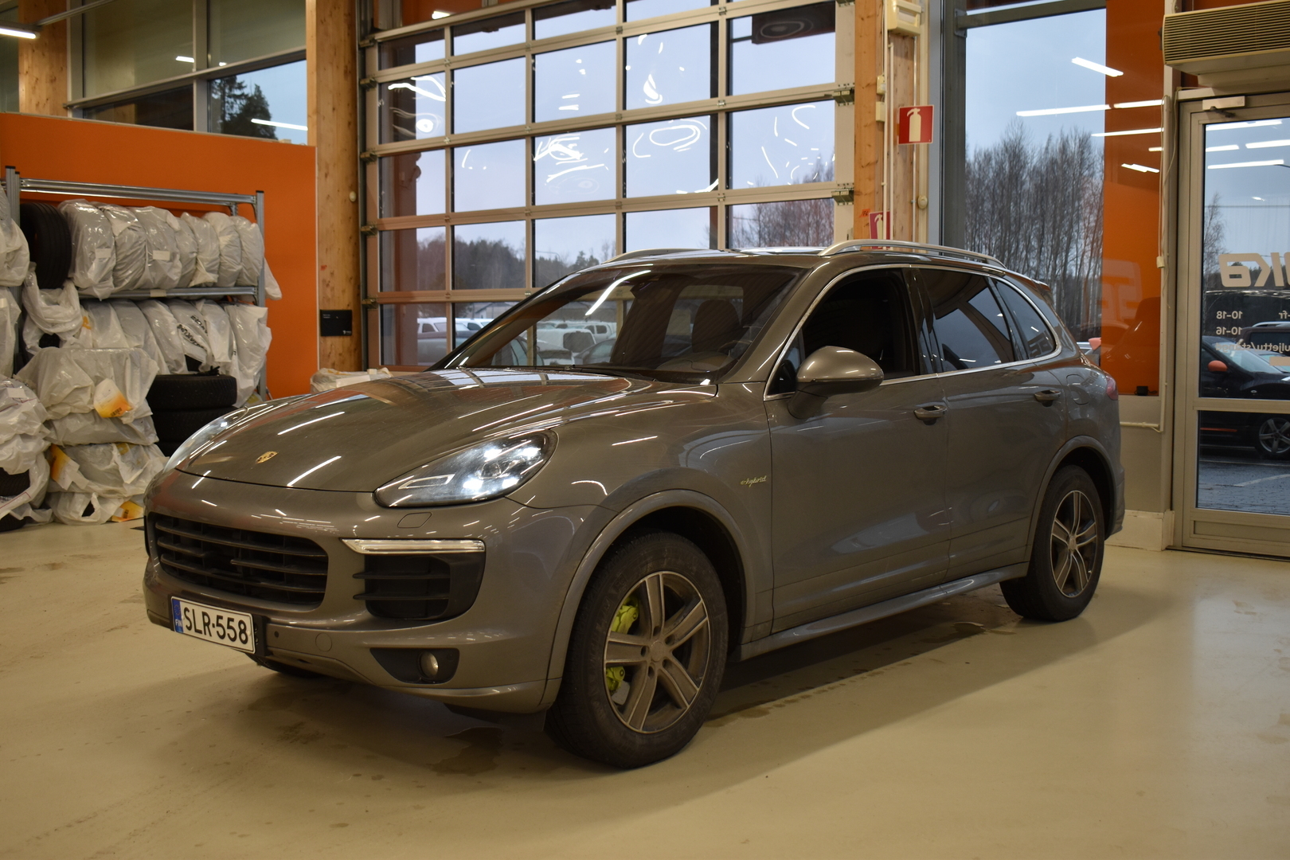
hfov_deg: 51.3
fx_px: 1344
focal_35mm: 38
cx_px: 645
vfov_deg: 35.5
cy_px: 430
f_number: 4.8
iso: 400
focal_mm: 25
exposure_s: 1/90
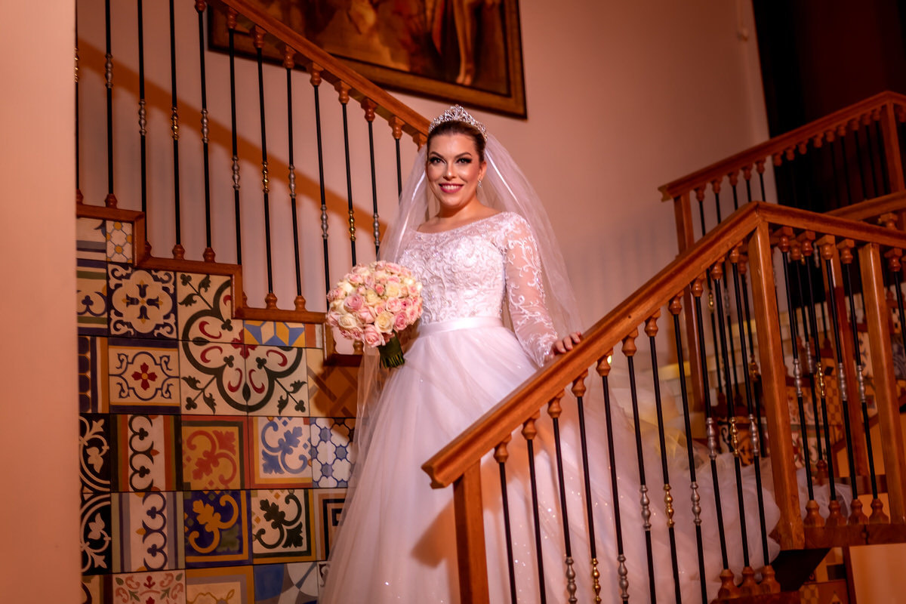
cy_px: 302
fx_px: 1258
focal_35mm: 50
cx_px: 453
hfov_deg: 39.6
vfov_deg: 27.0
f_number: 1.8
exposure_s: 1/125
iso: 320
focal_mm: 50
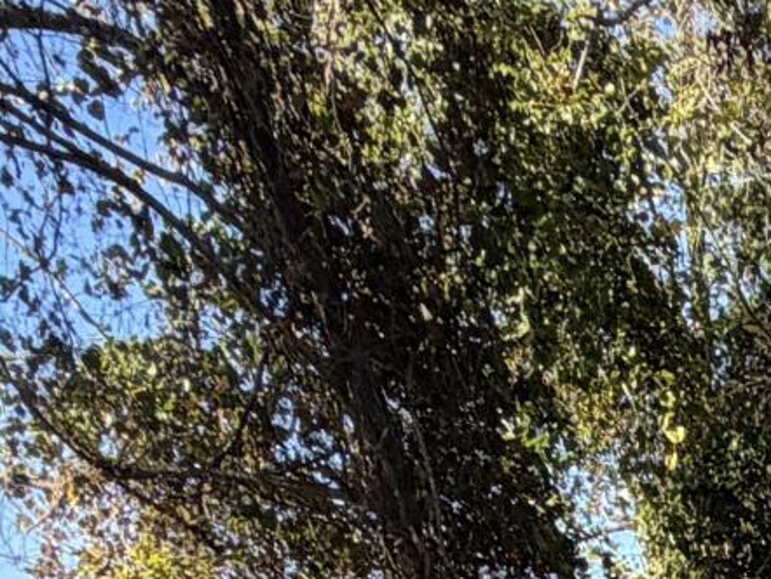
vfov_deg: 11.9
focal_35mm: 95
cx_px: 1273
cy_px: 1482
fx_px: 2117
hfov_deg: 17.7
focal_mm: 2.22
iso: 40
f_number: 2.2
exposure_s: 1/213
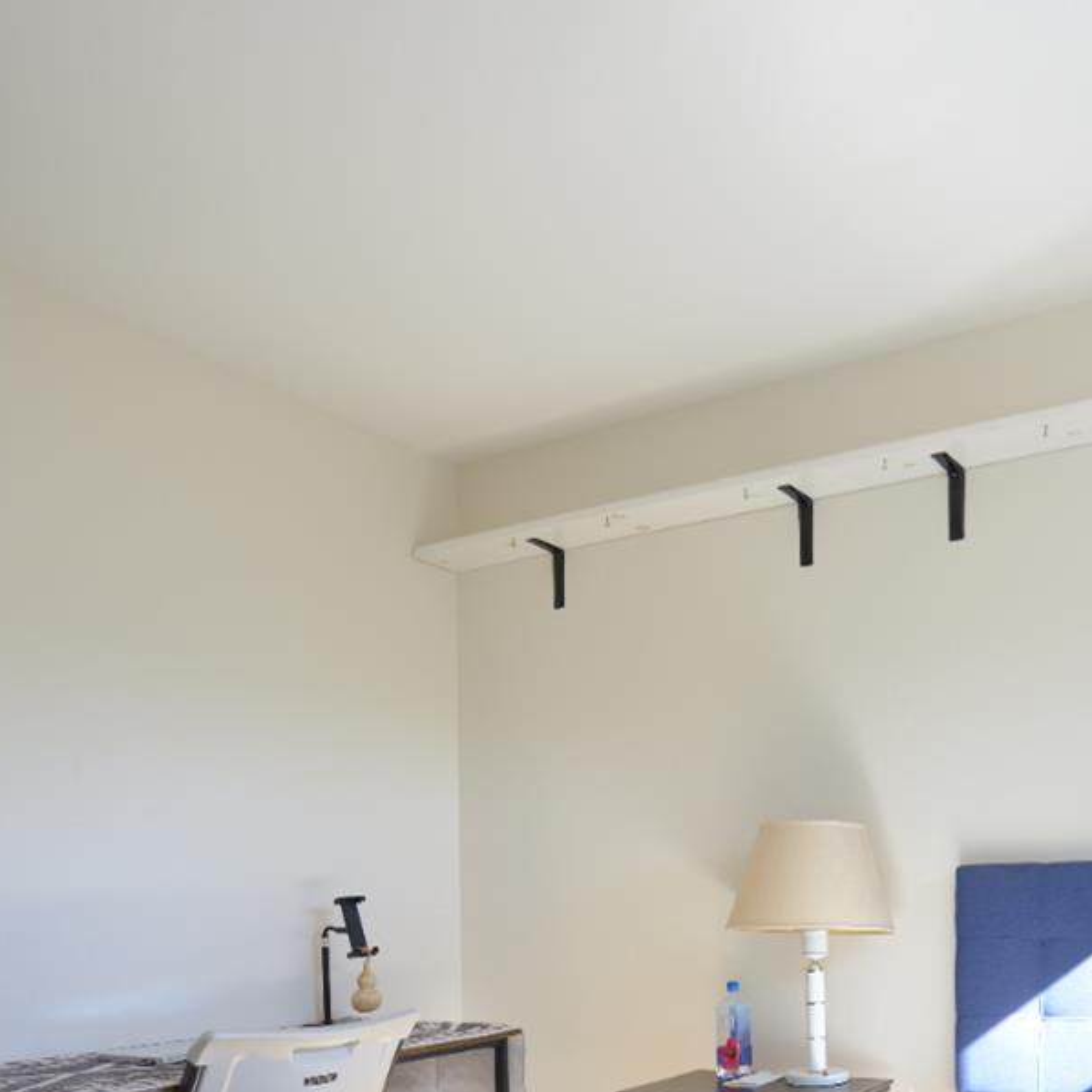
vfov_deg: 47.9
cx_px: 767
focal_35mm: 32
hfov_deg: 49.8
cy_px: 895
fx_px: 1142
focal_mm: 15
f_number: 3.5
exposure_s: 1/60
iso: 160
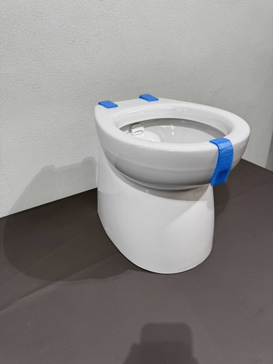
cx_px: 136
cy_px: 182
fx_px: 252
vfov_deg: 71.6
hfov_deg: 56.8
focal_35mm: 24
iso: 64
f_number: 1.78
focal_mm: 6.76
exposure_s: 1/189
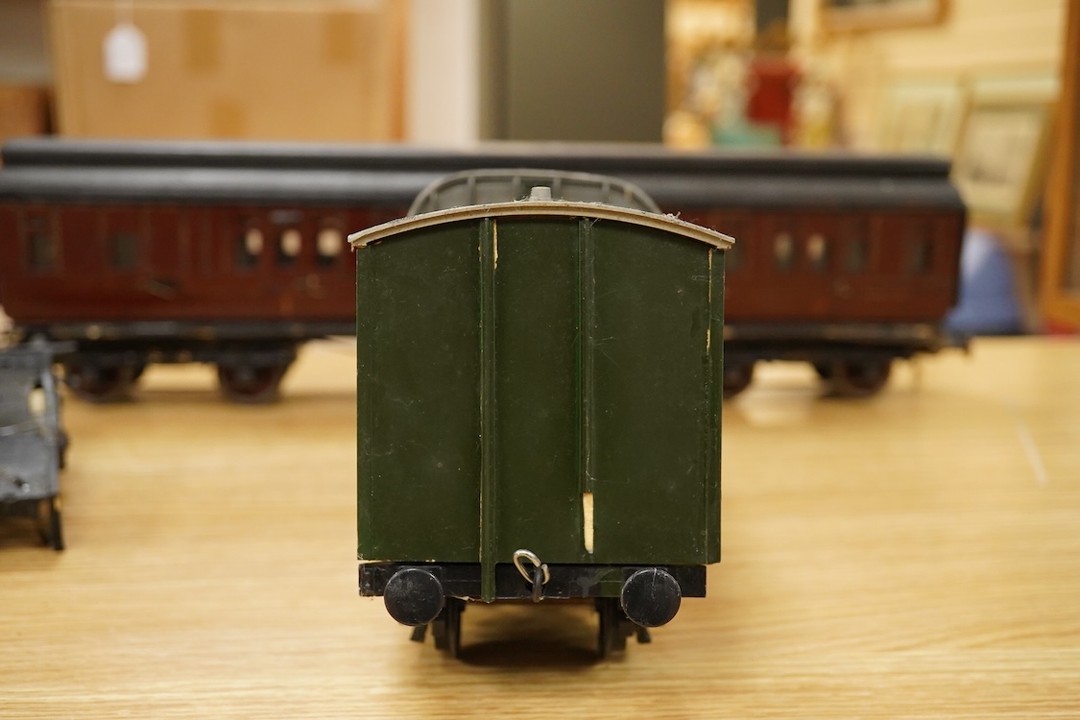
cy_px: 360
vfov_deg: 29.9
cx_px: 540
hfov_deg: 43.6
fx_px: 1350
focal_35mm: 45
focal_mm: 30
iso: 2500
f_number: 7.1
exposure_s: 1/160
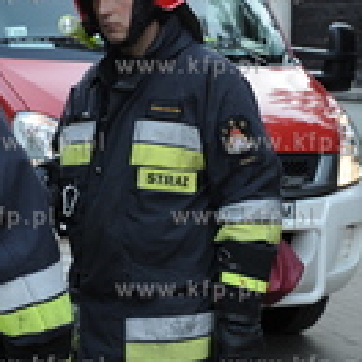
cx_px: 129
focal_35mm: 90
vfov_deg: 19.3
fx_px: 1065
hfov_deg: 19.2
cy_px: 178
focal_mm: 35
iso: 640
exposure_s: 1/80
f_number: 4.5
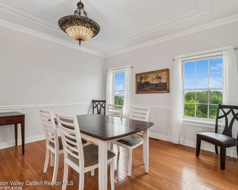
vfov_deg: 77.0
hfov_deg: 89.6
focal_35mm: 17
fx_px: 120
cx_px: 118
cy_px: 95
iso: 200
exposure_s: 1/60
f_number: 8
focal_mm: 8
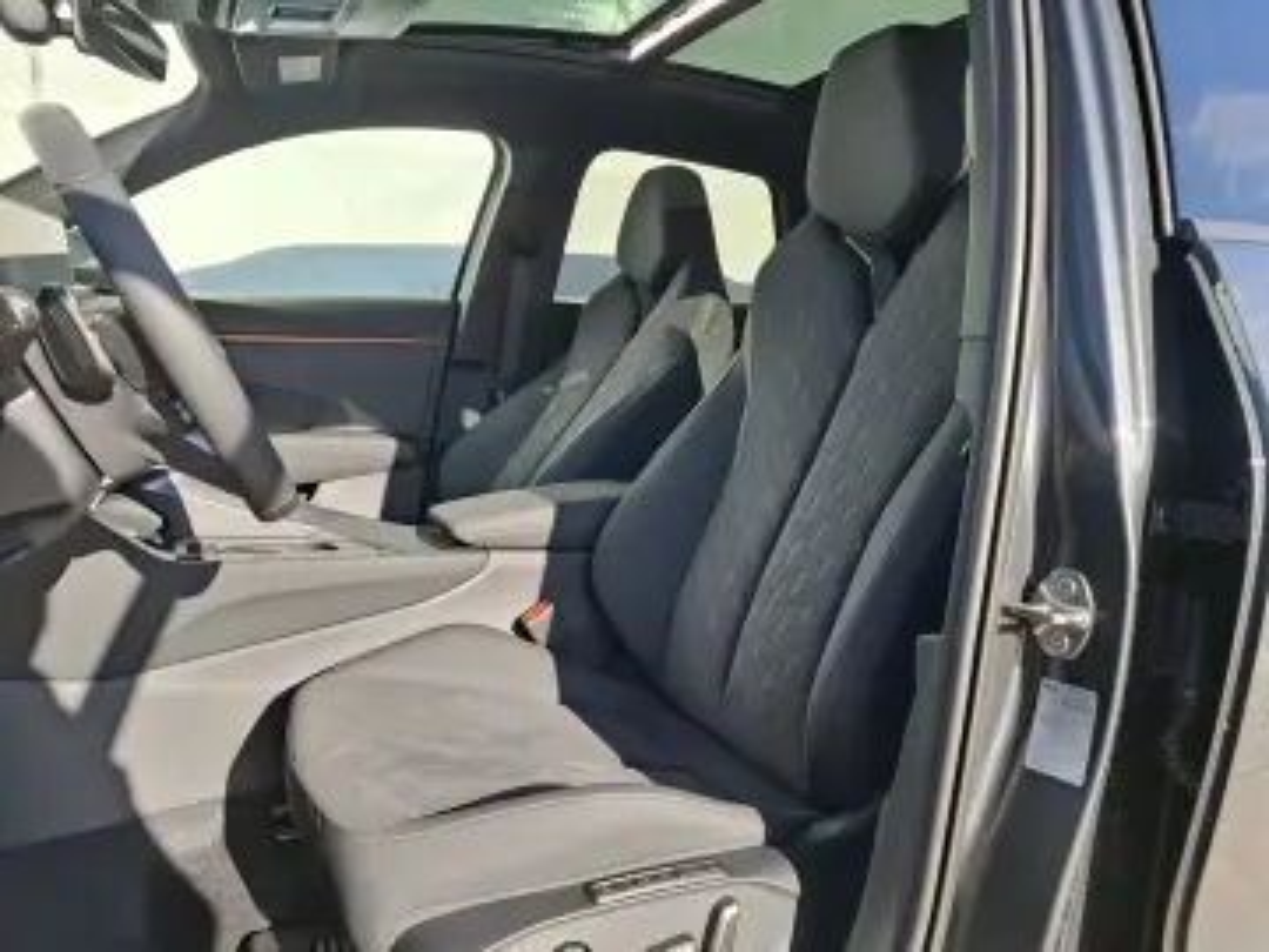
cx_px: 634
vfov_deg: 58.9
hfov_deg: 73.9
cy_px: 476
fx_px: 843
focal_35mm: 23
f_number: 1.8
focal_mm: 5.54
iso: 50
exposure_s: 1/549
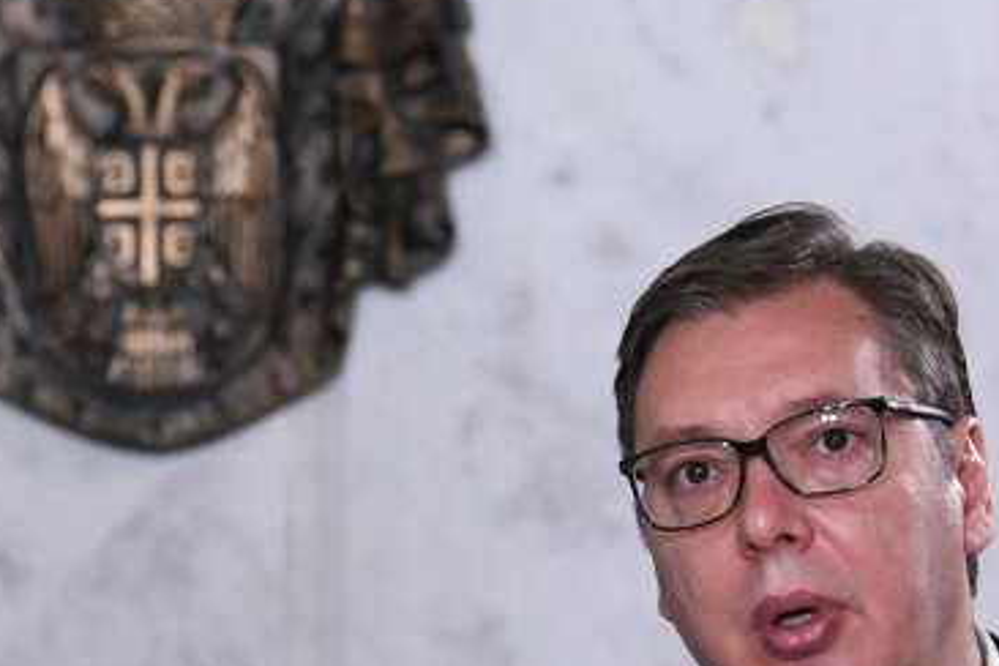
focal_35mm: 465
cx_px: 52
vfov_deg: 3.0
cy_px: 909
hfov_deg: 4.4
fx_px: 12903
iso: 3200
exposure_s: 1/200
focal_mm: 105
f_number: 3.5
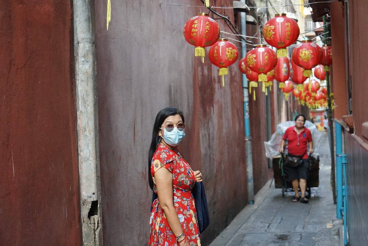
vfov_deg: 19.5
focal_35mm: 70
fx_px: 716
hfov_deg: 28.8
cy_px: 123
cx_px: 184
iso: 2000
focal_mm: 70
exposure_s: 1/160
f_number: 5.6
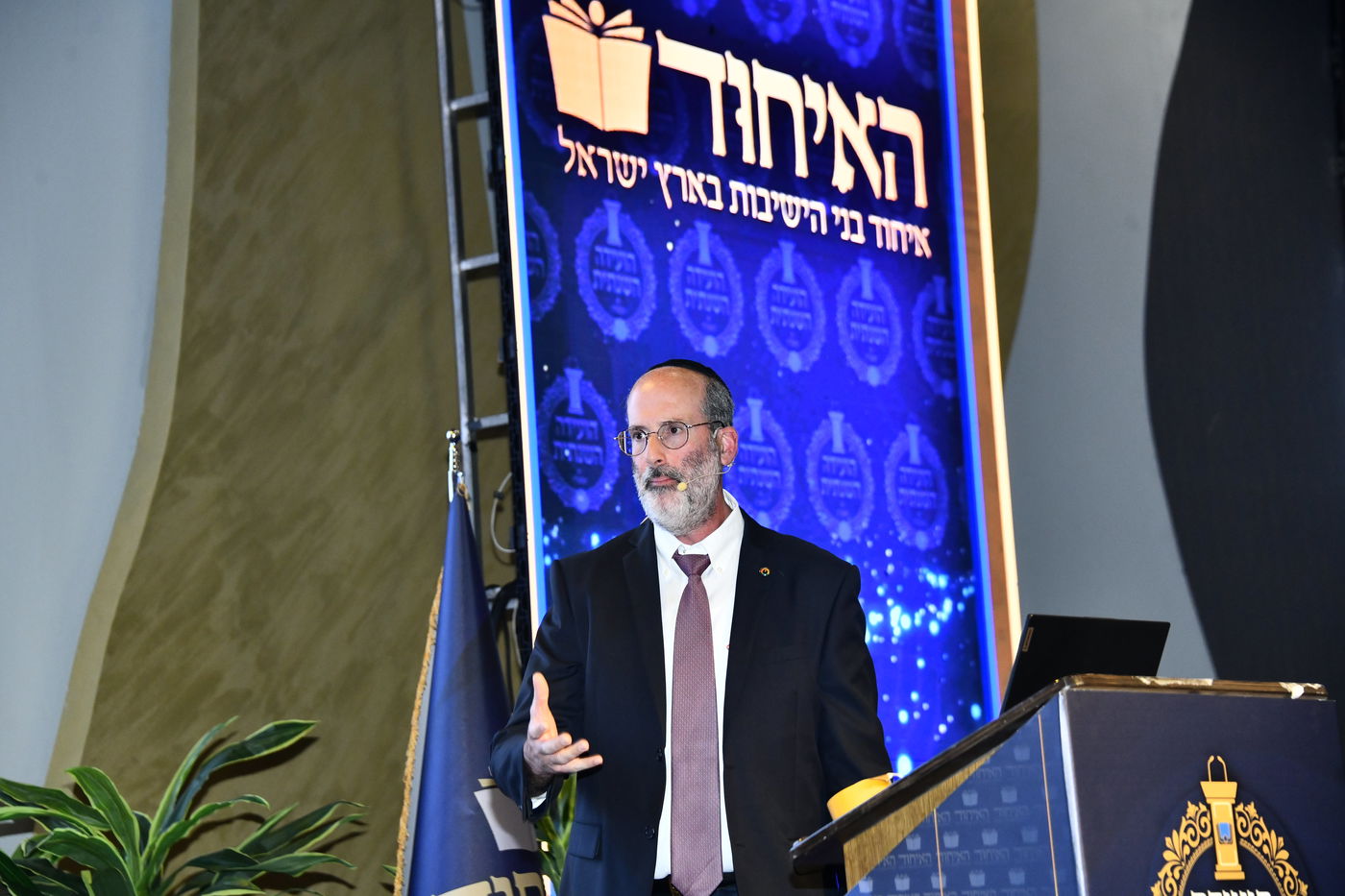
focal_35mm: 98
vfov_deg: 14.0
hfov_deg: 20.8
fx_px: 3661
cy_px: 448
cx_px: 672
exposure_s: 1/125
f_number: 5.6
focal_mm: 98
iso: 1250
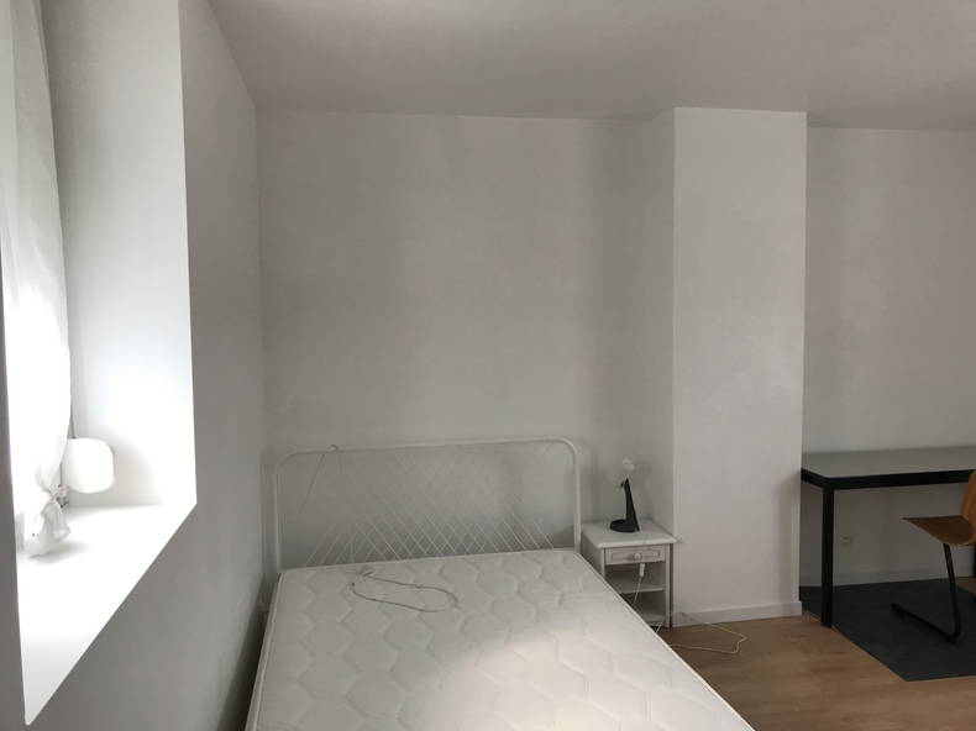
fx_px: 789
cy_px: 366
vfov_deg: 49.7
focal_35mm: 28
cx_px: 488
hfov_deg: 63.5
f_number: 1.8
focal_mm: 3.99
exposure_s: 1/50
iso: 32
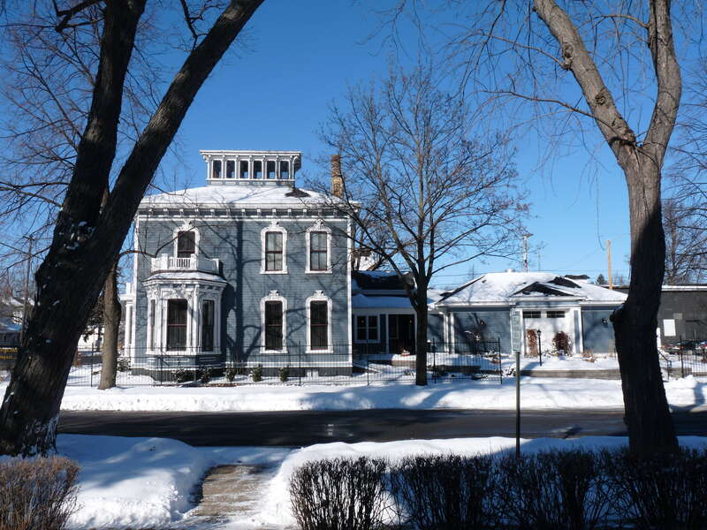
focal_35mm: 30
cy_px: 265
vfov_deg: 46.8
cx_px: 354
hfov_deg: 60.0
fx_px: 613
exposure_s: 1/500
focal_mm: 5.4
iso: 100
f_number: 6.3
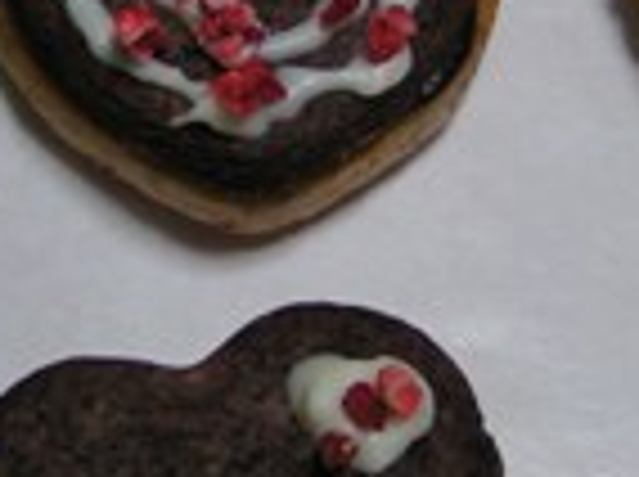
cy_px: 117
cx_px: 225
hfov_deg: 16.4
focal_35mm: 120
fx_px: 2211
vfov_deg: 12.3
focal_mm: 5.8
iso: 100
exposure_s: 1/50
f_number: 2.8
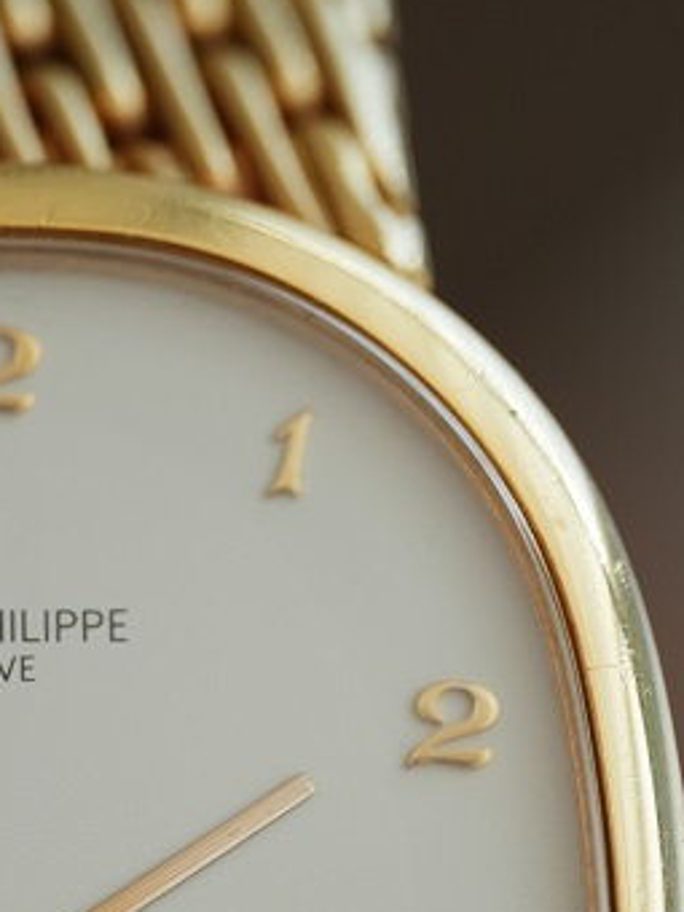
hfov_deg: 6.5
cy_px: 975
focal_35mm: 229
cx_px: 274
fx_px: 6033
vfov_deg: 8.6
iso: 640
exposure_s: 1/250
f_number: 3.2
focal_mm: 105
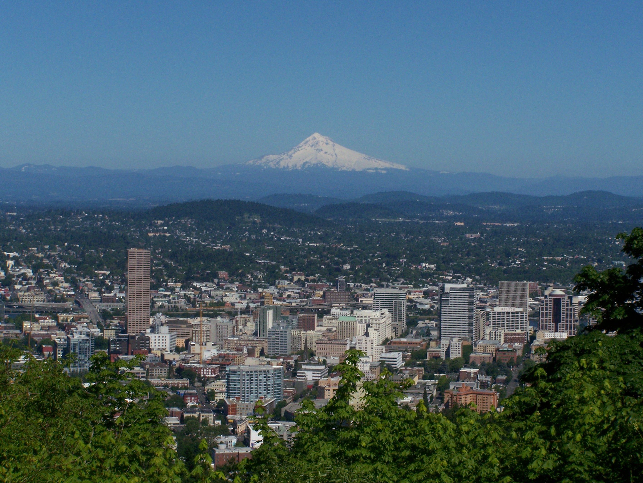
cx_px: 322
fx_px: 1747
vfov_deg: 15.7
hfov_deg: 20.9
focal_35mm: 94
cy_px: 242
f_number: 6.3
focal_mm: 15.6
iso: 125
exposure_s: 1/1600
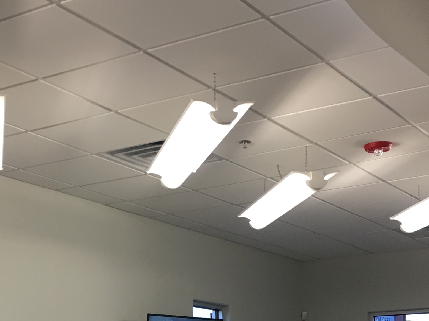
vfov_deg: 18.4
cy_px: 405
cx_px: 158
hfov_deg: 25.9
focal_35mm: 75
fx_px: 929
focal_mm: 4.15
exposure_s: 1/30
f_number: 2.2
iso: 40
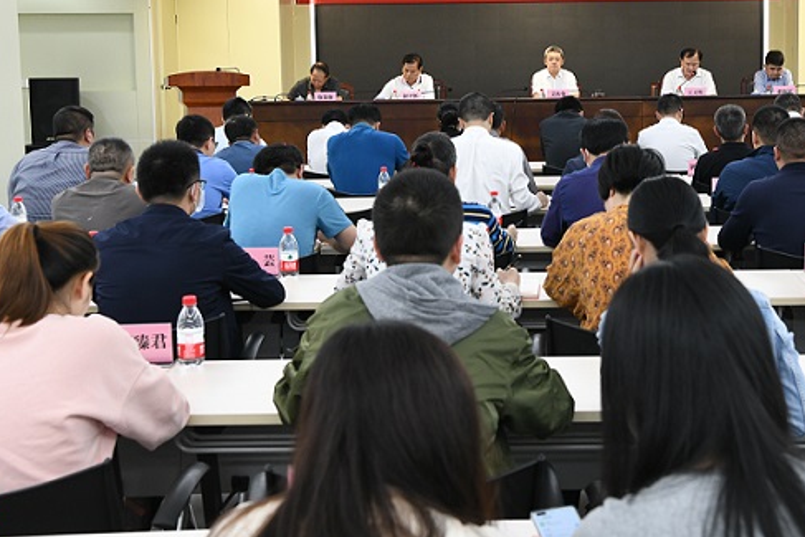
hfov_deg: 35.9
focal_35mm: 55
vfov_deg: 24.5
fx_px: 1230
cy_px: 171
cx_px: 537
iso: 2200
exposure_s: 1/40
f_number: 6.3
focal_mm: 40
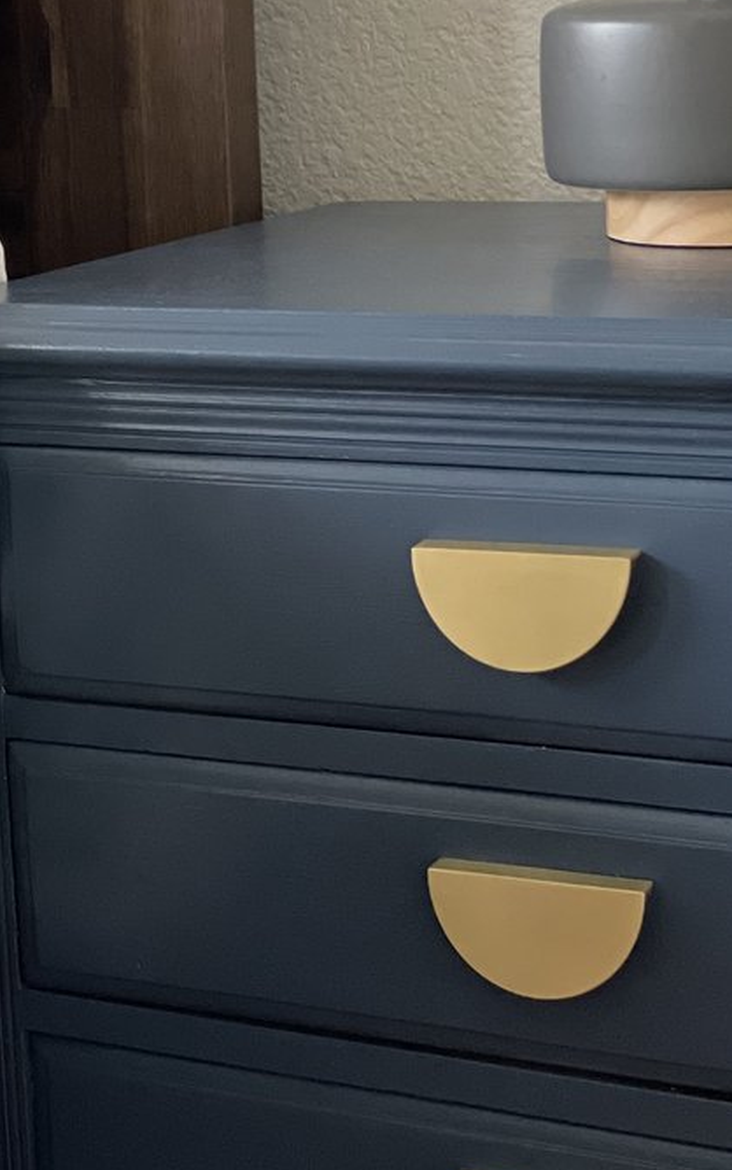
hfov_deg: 11.7
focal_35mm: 110
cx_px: -51
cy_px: 363
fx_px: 3508
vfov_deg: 18.9
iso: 250
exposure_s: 1/73
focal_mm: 6
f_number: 2
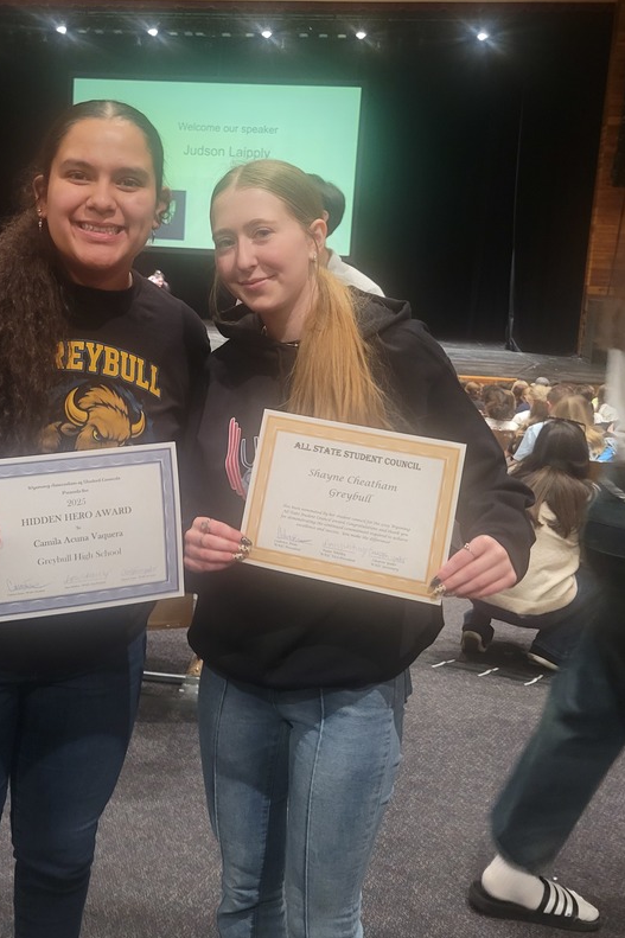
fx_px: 912
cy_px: 395
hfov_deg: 37.5
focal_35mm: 35
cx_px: 219
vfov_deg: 54.2
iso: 500
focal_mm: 5.4
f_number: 1.8
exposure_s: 1/40
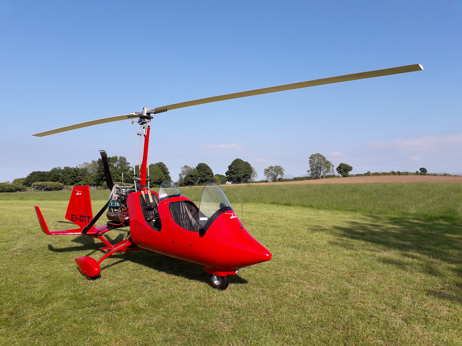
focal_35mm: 27
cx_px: 231
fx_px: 360
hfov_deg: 65.3
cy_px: 173
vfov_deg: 51.4
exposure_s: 1/1558
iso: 40
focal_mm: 3.6
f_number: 1.9
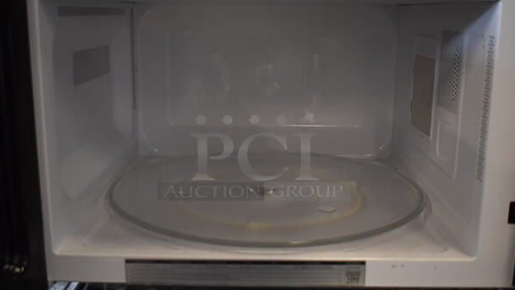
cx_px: 254
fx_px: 595
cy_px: 155
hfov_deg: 46.8
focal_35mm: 44
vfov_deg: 27.4
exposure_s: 1/125
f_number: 4
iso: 1800
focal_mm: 27
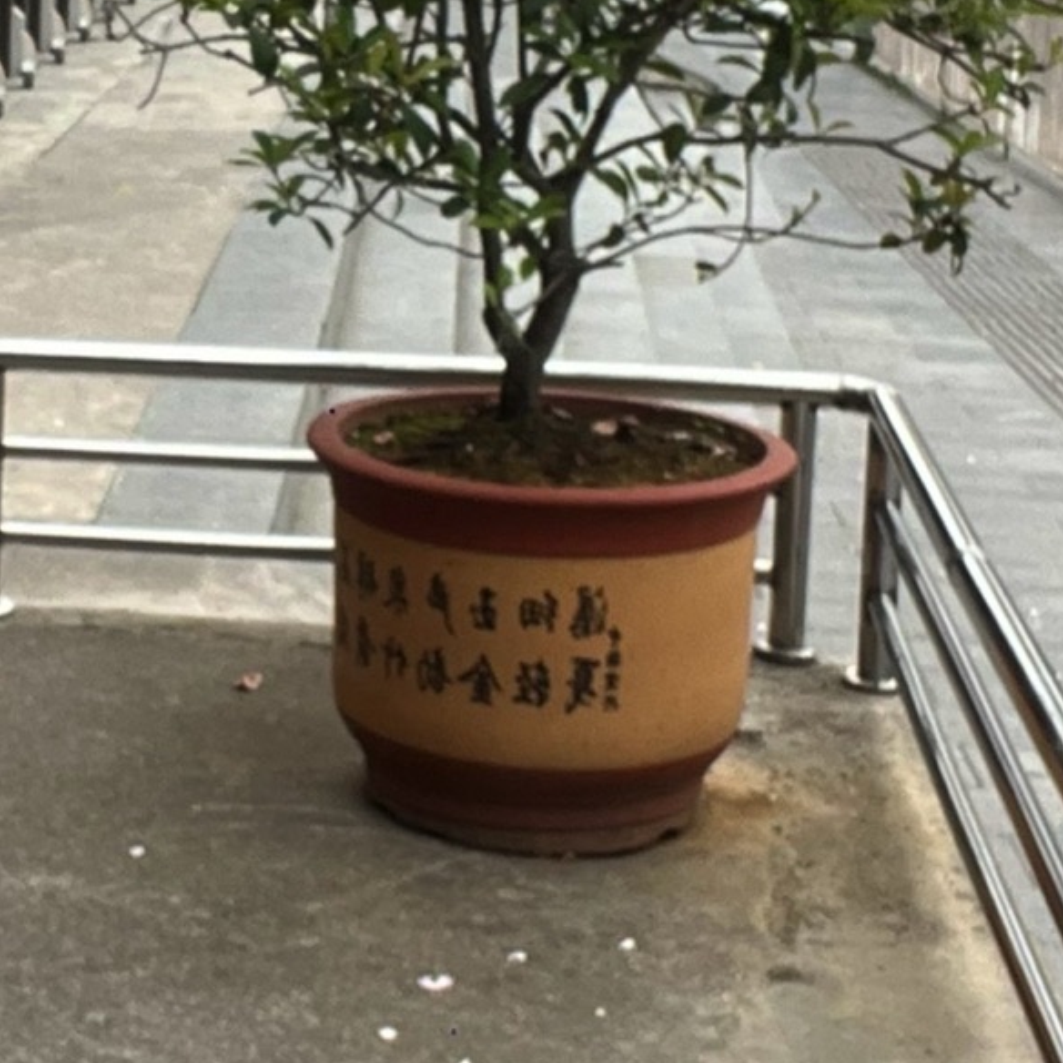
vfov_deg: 18.5
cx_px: 84
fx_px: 3231
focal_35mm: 93
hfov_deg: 18.3
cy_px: 228
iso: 32
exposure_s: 1/127
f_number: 2.2
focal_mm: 2.71
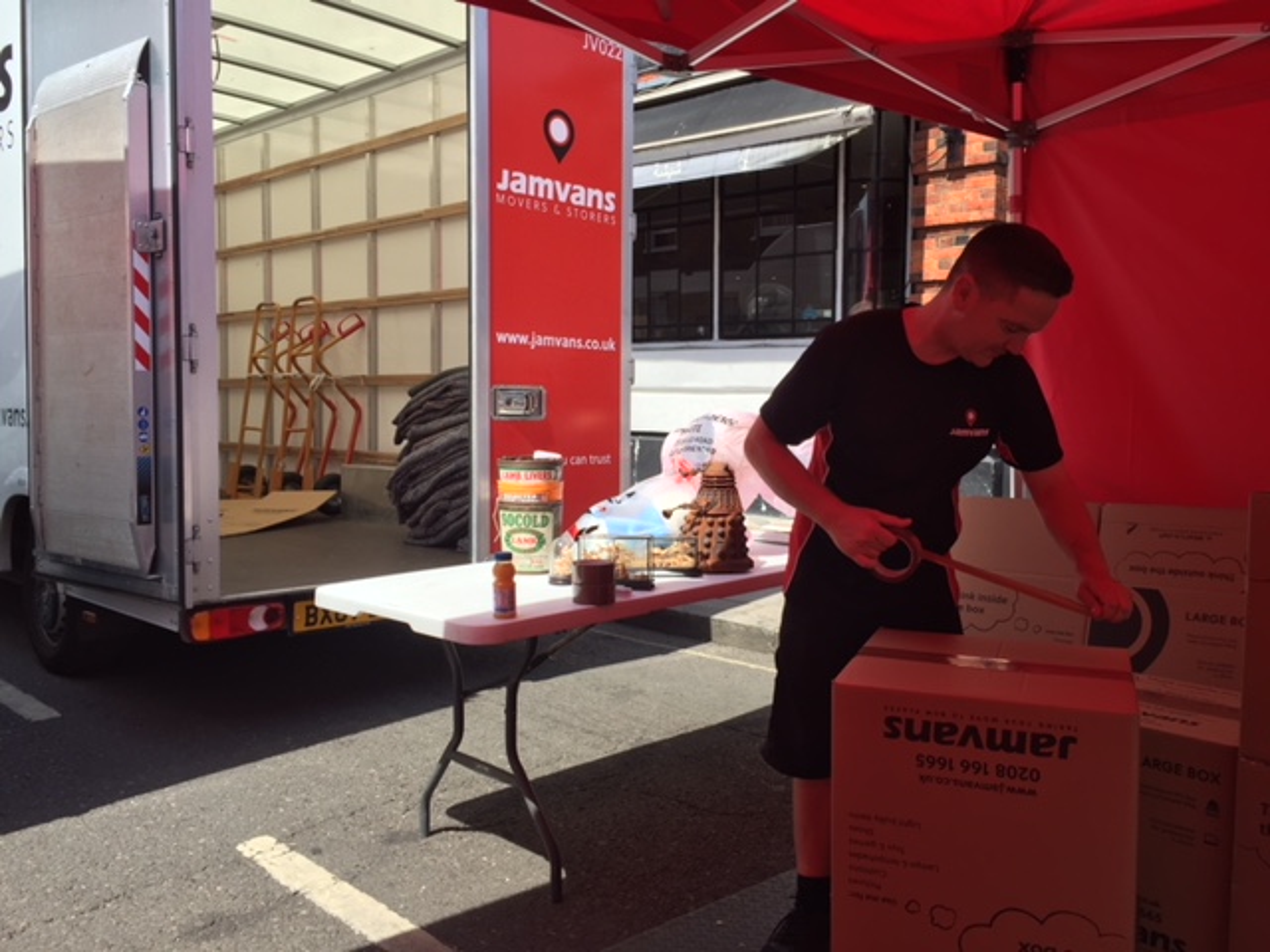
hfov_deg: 61.7
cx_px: 635
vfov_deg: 48.2
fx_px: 1064
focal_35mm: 29
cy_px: 476
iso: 32
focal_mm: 4.15
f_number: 2.2
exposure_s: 1/920
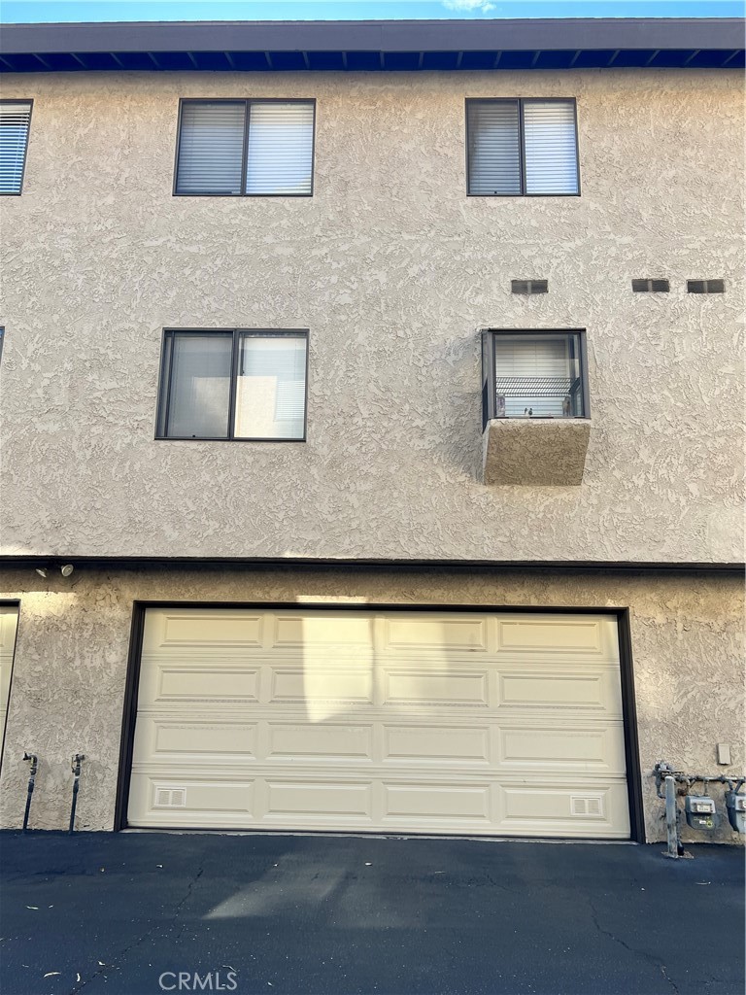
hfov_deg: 53.1
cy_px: 498
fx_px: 747
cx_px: 373
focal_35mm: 26
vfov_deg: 67.3
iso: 50
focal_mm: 5.7
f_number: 1.5
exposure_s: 1/607
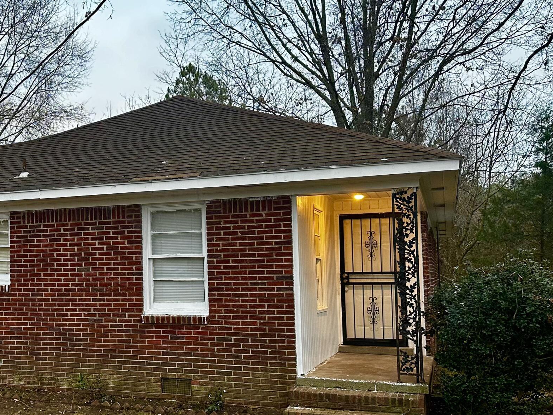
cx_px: 71
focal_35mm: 46
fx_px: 735
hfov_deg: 38.8
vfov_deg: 31.5
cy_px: 234
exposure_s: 1/121
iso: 160
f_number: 1.78
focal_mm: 6.86
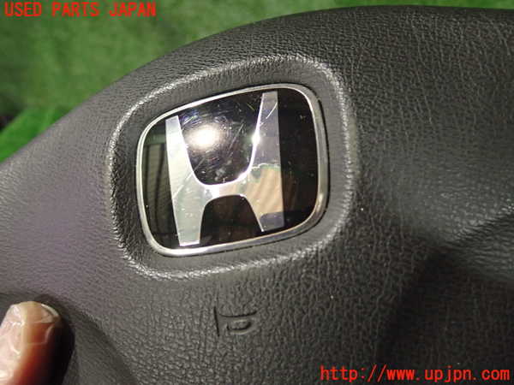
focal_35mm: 30
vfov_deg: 46.8
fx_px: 445
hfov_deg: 60.0
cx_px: 257
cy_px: 192
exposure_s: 1/10
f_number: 2.3
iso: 400
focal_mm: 5.4
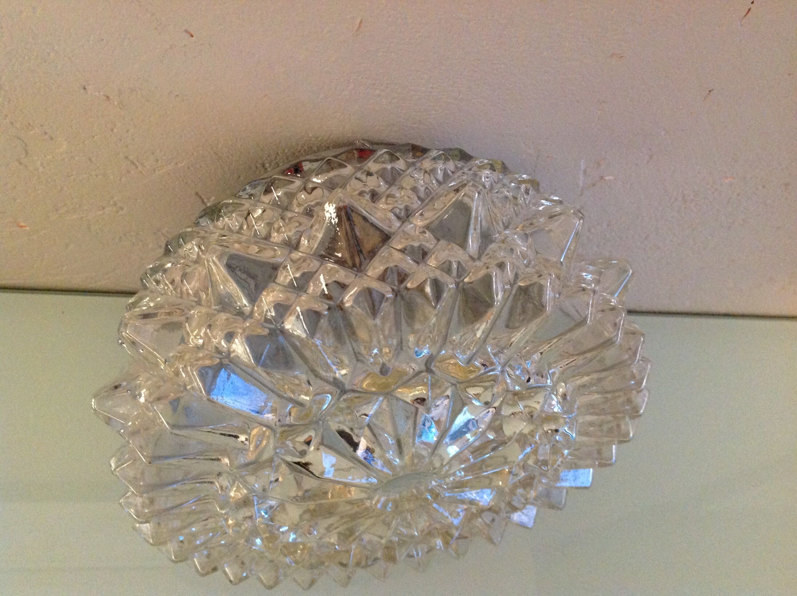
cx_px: 398
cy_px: 298
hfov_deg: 52.7
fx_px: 805
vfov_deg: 40.6
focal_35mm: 35
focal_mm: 4.28
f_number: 2.4
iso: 500
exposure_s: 1/17
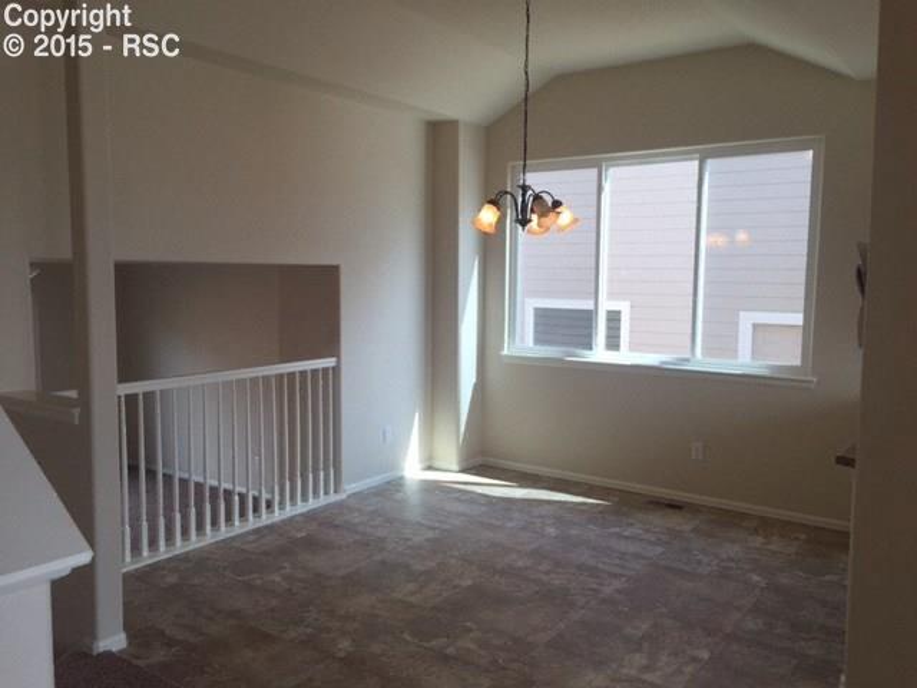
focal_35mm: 29
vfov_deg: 48.2
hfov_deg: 61.7
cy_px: 344
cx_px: 458
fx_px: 768
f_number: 2.2
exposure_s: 1/226
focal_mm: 4.15
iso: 32
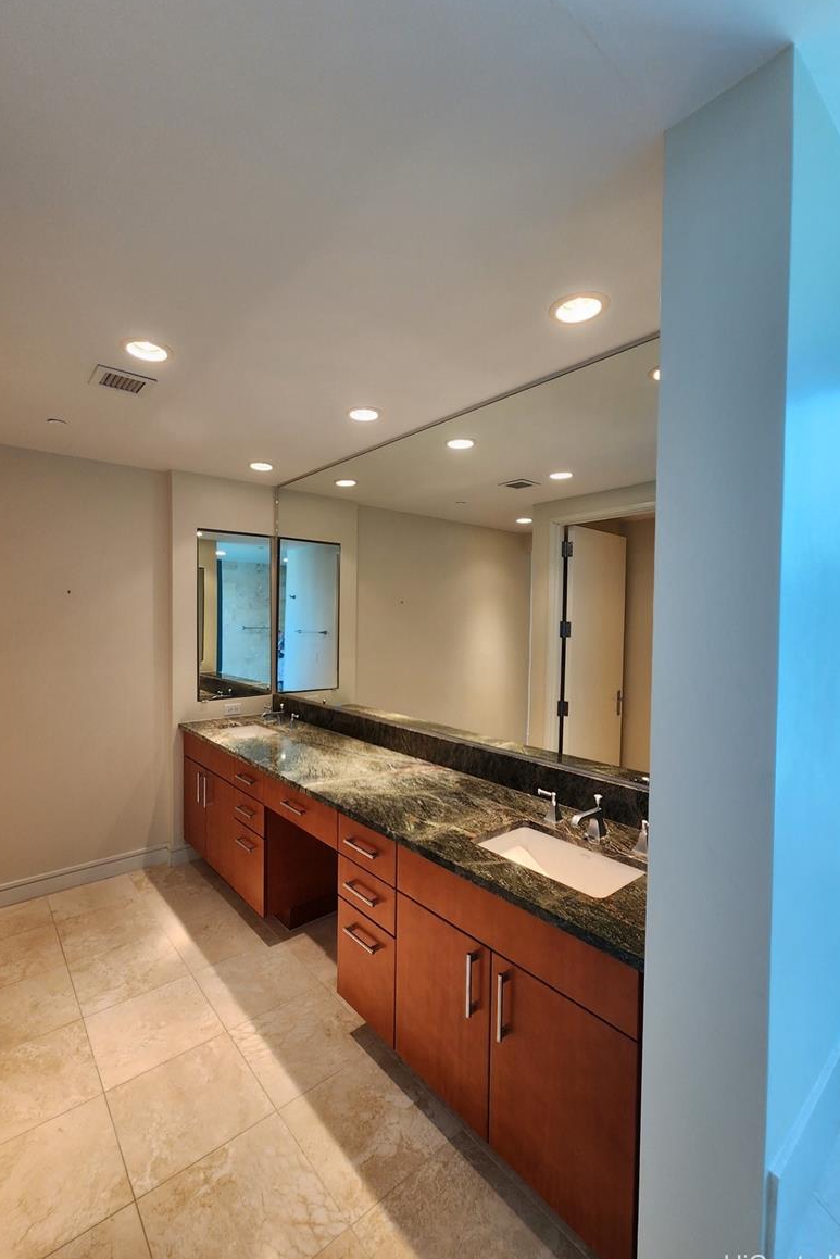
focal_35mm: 14
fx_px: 490
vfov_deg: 104.2
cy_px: 624
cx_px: 396
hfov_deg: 81.1
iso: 125
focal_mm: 2.2
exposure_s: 1/60
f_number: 2.2
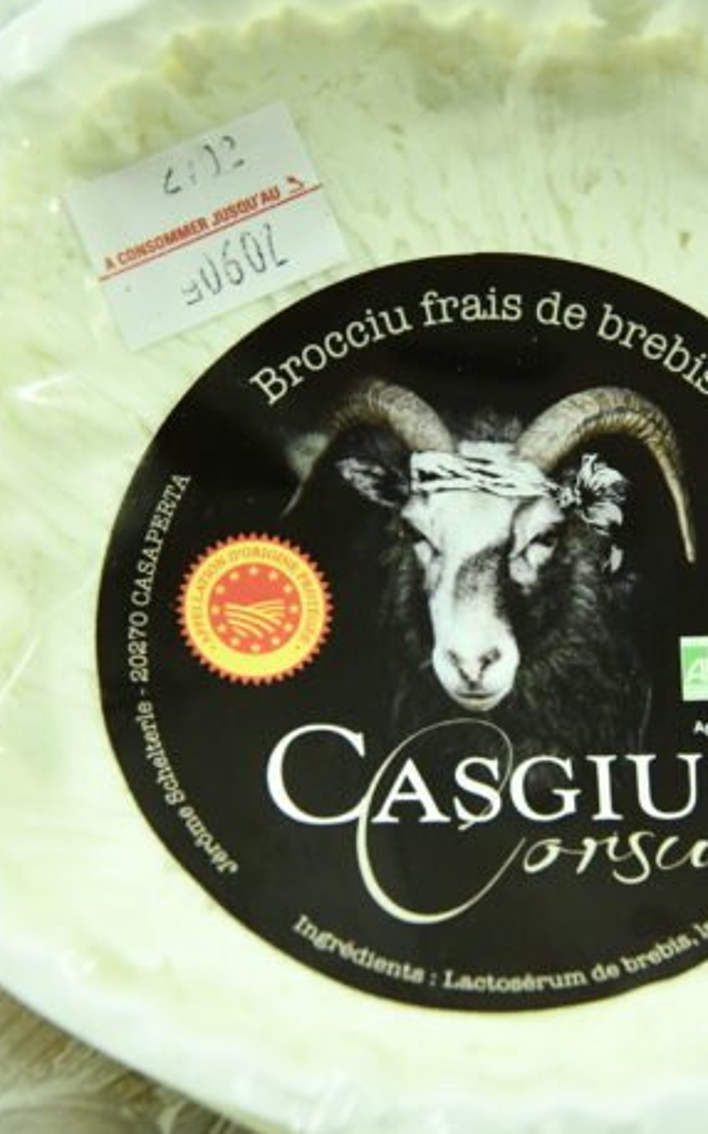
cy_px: 510
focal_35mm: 111
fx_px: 3429
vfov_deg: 18.8
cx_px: 478
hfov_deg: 11.8
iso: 10000
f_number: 8
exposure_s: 1/200
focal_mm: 65
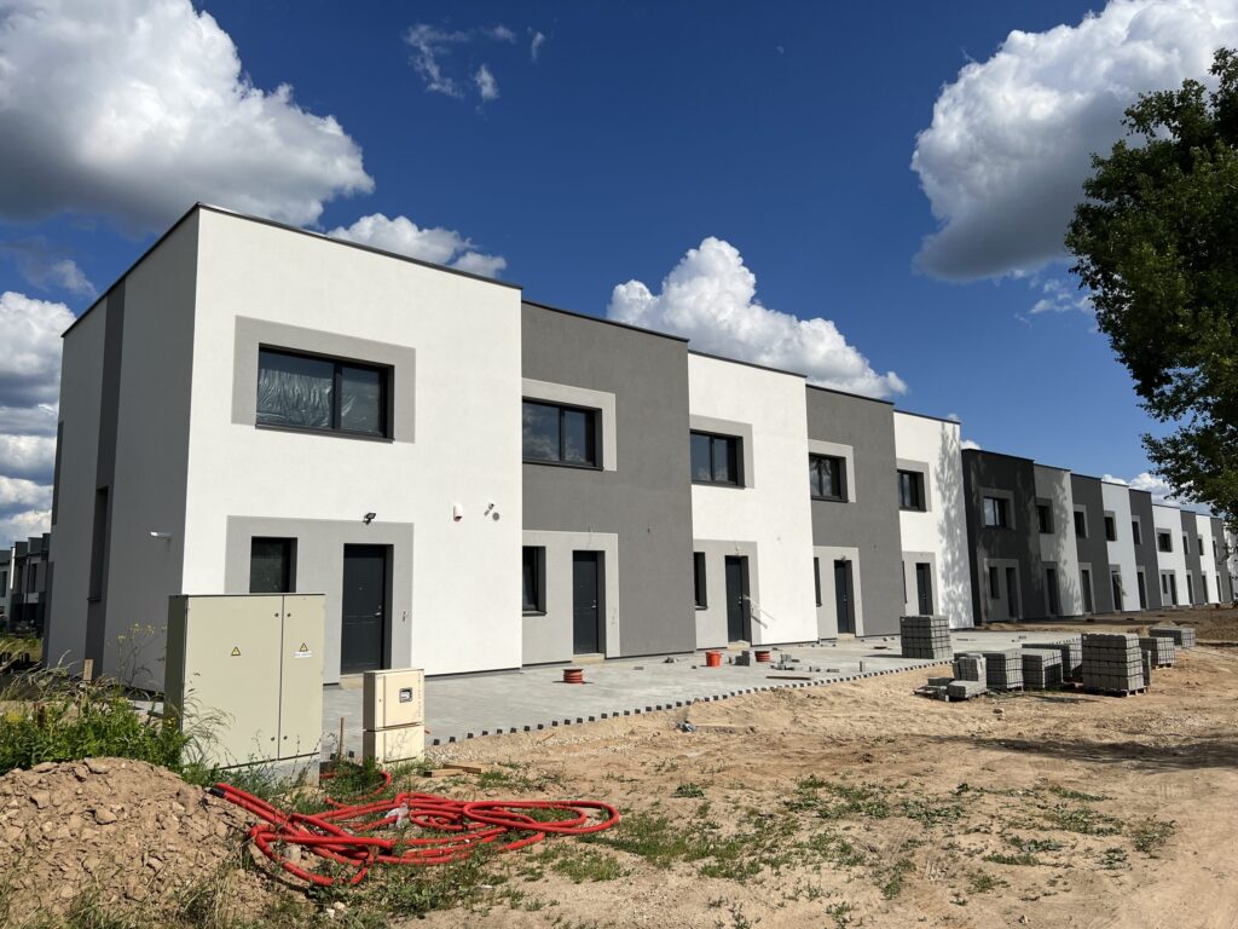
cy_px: 464
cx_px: 619
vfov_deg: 53.1
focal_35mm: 26
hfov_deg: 67.3
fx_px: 930
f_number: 1.5
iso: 50
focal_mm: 5.7
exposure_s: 1/11364
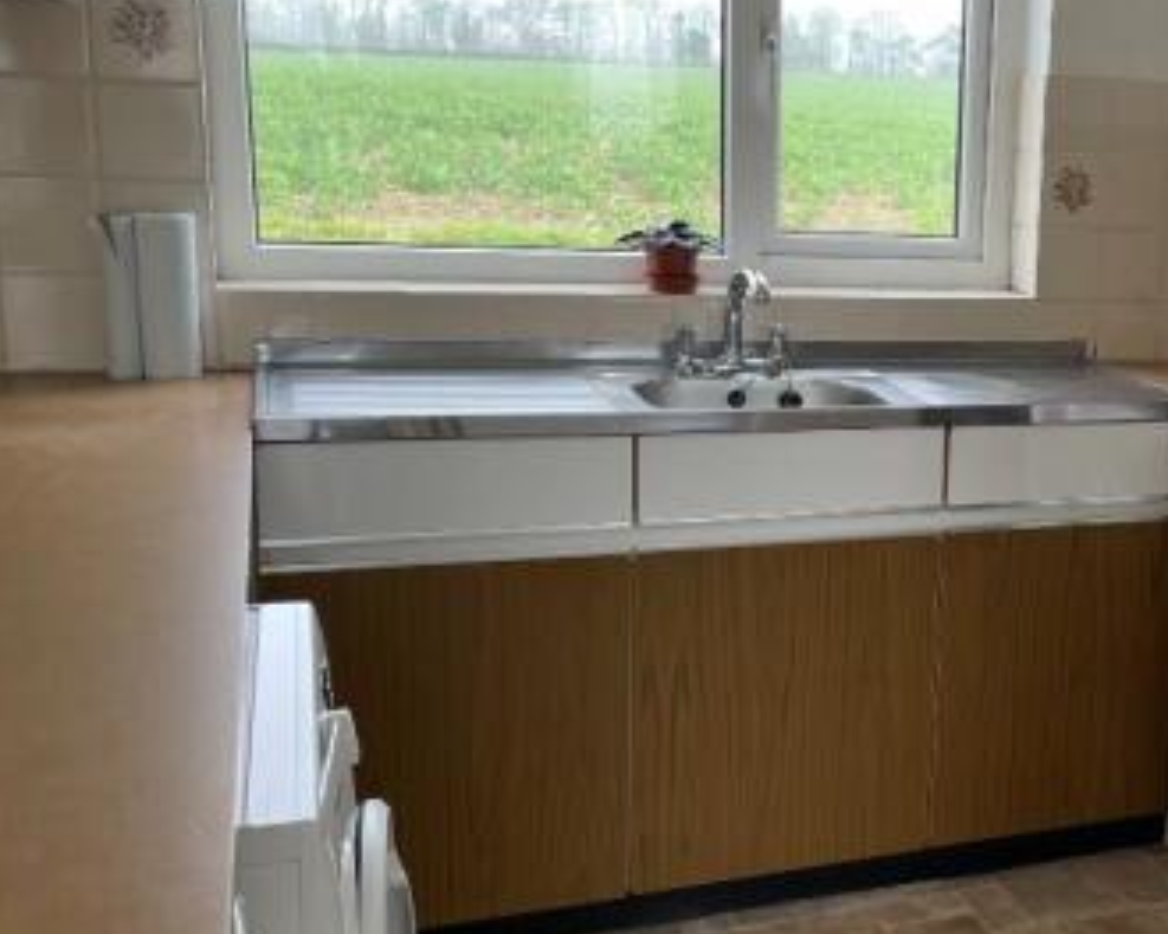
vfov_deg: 33.4
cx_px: 1024
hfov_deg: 38.7
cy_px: 474
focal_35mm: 45
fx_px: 1555
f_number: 1.6
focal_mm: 4.2
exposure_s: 1/121
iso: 40
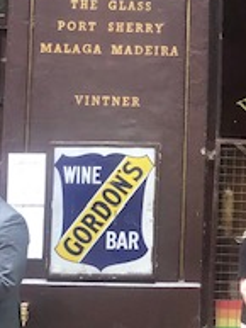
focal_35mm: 93
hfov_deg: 15.4
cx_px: 285
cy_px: 138
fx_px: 880
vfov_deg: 21.1
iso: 32
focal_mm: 3.99
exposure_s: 1/30
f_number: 1.8
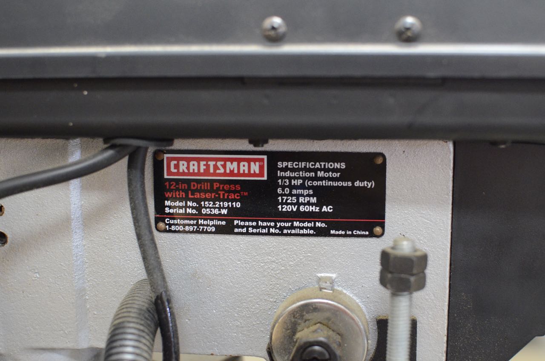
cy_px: 180
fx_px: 793
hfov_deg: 37.9
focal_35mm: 52
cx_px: 272
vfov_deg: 25.6
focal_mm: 35
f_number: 2.8
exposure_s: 1/50
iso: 3200
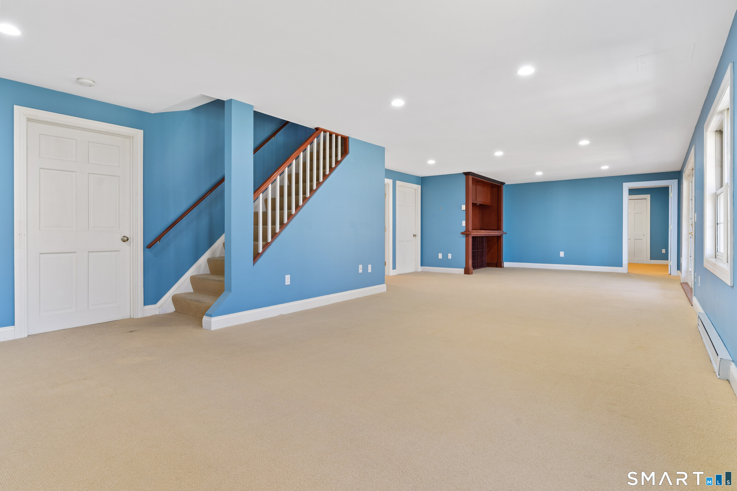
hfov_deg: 86.9
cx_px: 368
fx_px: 389
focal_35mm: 19
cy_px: 246
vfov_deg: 64.6
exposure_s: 1/2
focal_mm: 19
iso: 320
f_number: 8
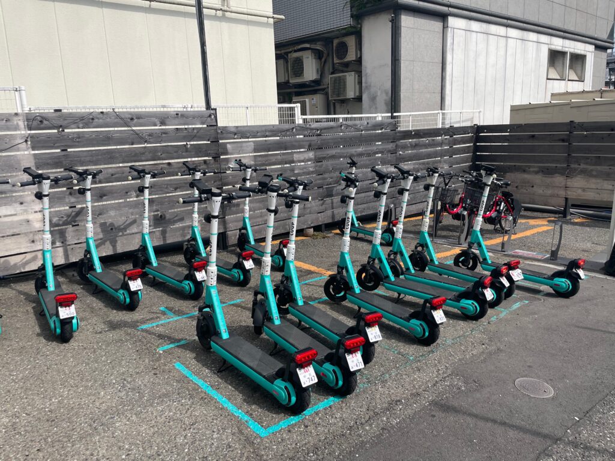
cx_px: 308
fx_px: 462
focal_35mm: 26
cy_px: 230
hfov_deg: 67.3
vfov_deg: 53.1
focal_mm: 4.2
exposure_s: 1/3509
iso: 32
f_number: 1.6
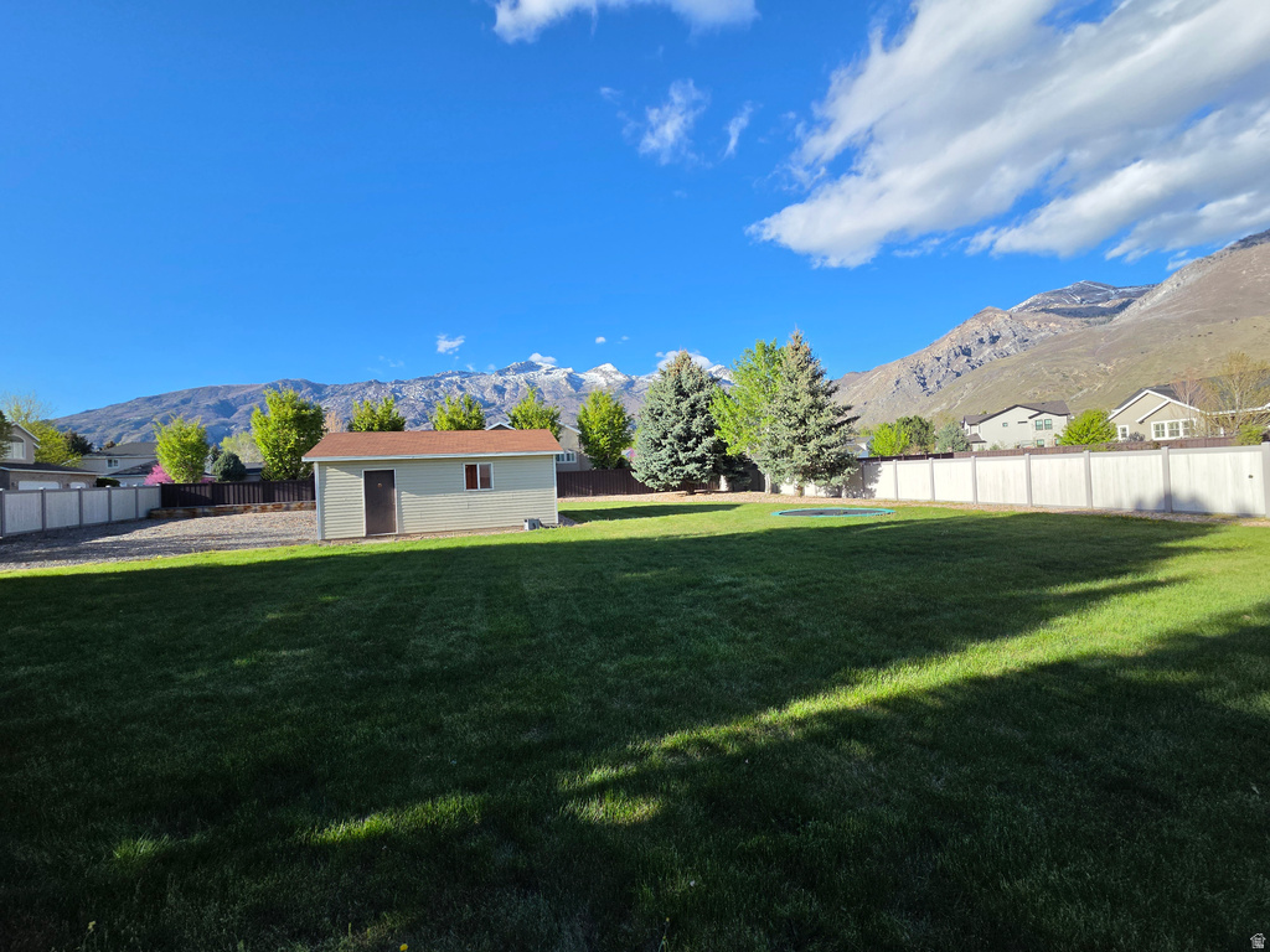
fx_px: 477
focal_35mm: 13
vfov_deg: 89.9
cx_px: 635
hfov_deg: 106.2
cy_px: 476
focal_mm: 2.2
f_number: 2.2
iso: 100
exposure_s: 1/2730
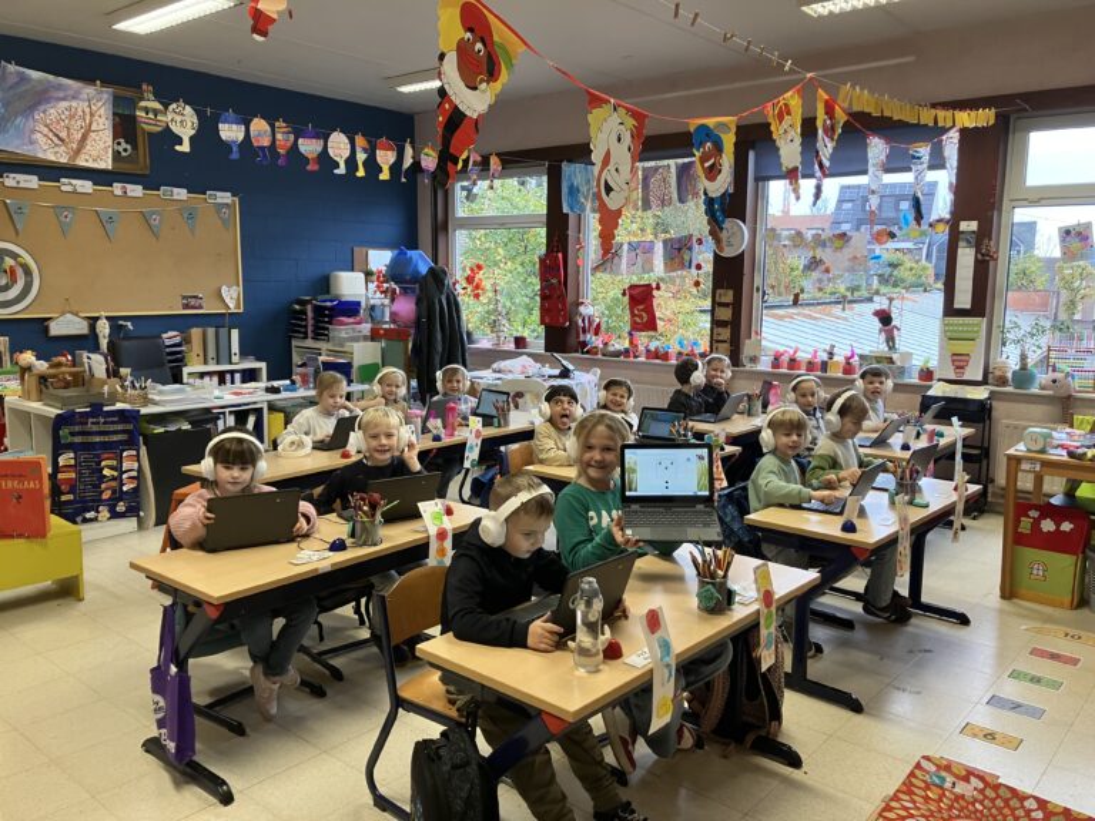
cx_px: 548
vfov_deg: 49.7
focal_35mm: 28
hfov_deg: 63.4
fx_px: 886
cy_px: 410
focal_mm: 3.99
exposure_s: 1/50
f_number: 1.8
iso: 100
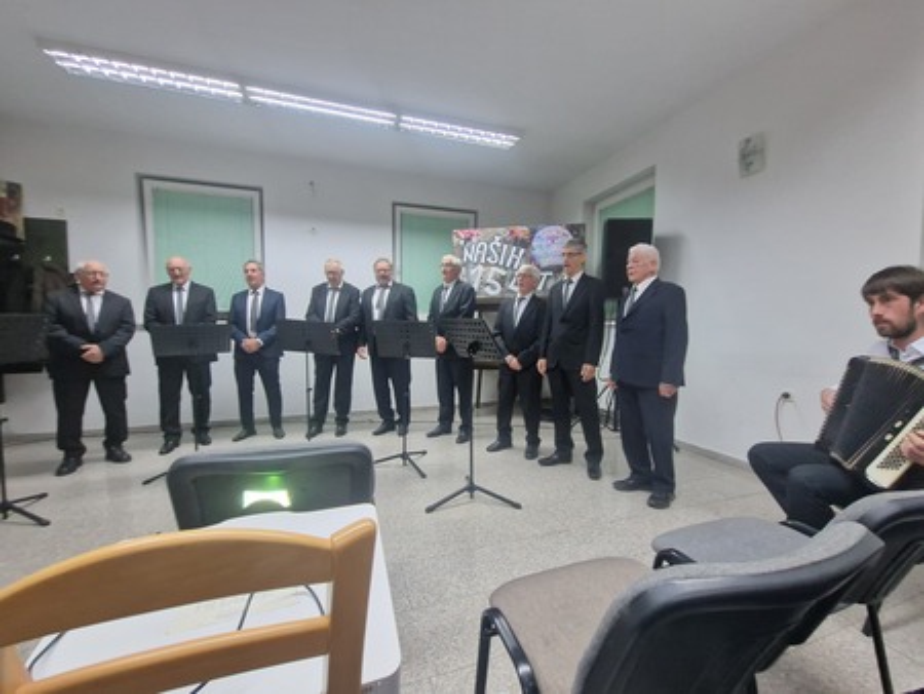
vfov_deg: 90.0
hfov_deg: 106.2
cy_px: 347
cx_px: 462
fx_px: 347
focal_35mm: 13
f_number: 2.2
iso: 320
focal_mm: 2.2
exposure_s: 1/33
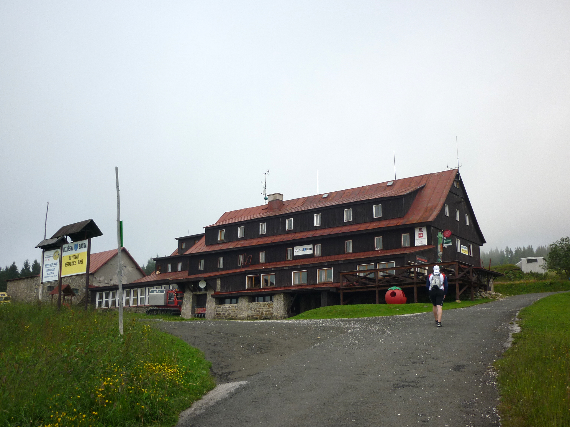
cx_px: 285
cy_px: 214
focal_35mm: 35
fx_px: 576
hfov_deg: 52.6
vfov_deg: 40.7
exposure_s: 1/200
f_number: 8
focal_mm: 5.5
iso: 80
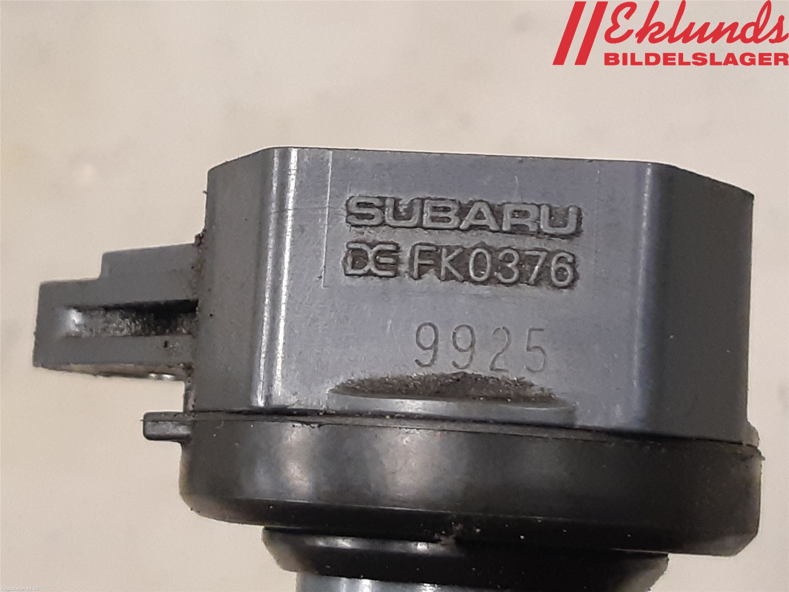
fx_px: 593
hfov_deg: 67.3
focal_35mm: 26
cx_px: 394
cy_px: 296
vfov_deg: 53.1
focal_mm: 3.93
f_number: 1.7
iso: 250
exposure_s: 1/50
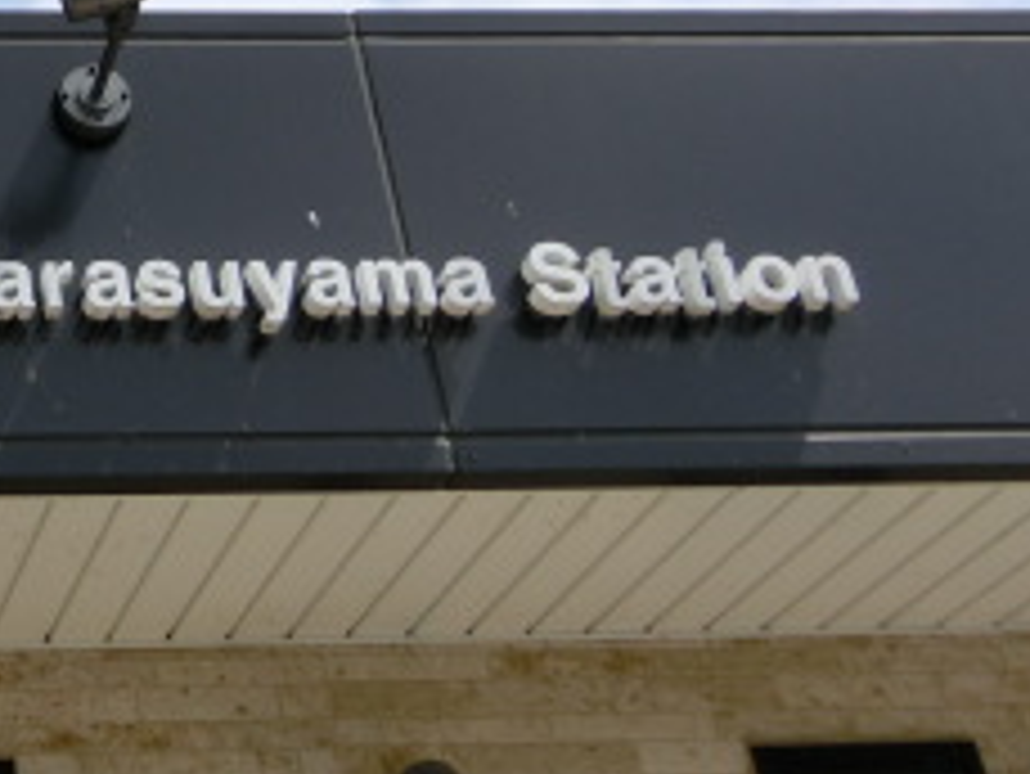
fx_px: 2411
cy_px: -81
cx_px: -315
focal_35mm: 81
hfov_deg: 21.7
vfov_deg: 17.6
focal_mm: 5.2
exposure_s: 1/320
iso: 80
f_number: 7.4
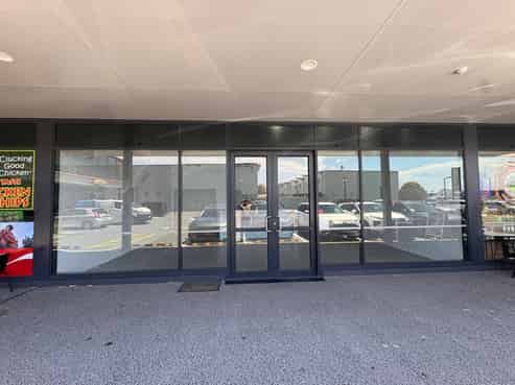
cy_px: 192
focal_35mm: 14
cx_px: 258
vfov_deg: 85.6
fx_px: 208
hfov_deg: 102.1
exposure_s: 1/220
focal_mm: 2.22
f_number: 2.2
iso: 40
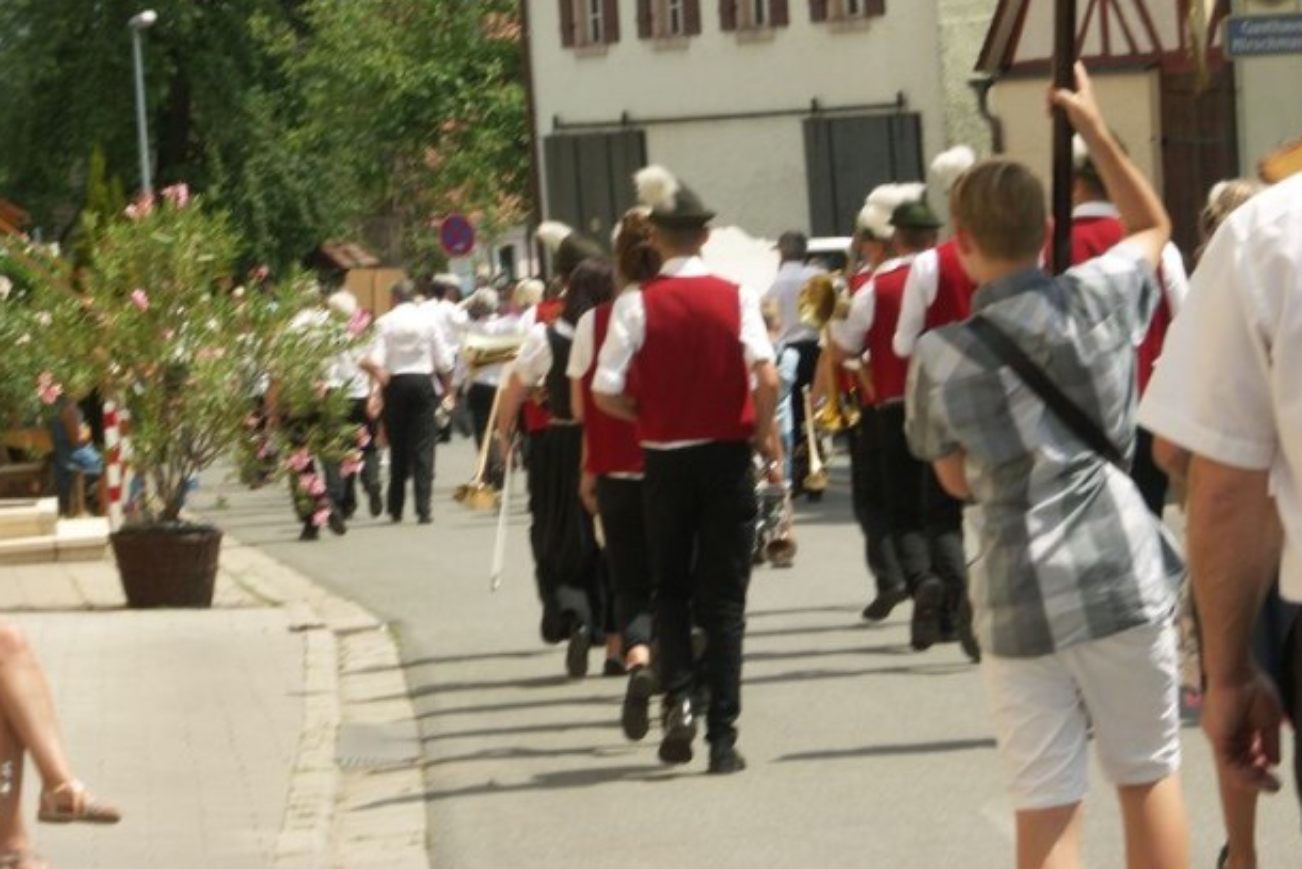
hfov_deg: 12.8
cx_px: 606
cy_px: 269
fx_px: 5824
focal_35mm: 161
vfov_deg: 8.5
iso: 64
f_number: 8
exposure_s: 1/250
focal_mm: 30.14
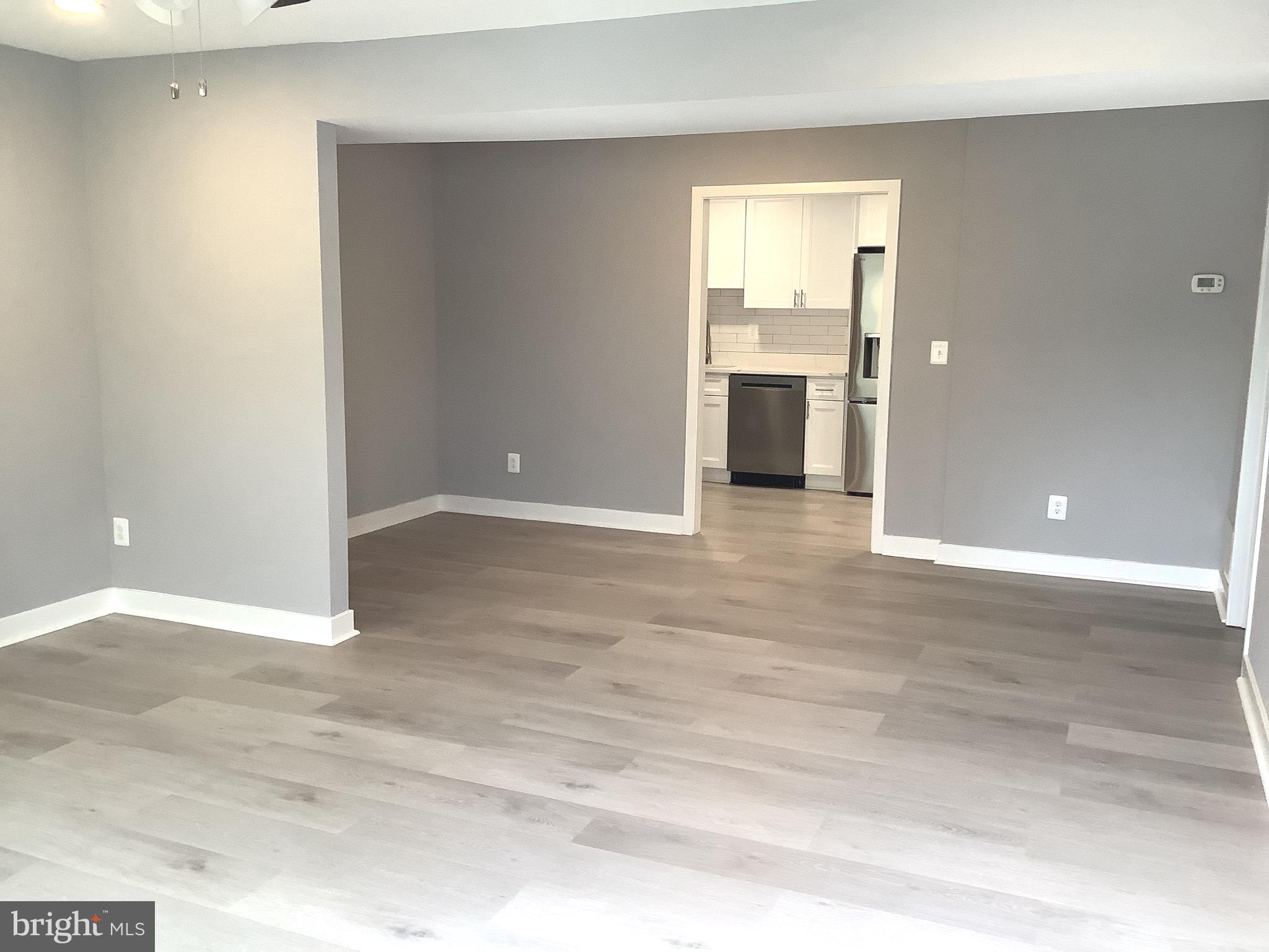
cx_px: 634
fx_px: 1136
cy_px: 476
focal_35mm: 31
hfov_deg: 58.4
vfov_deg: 45.4
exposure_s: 1/60
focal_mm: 3.3
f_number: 2.4
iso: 125
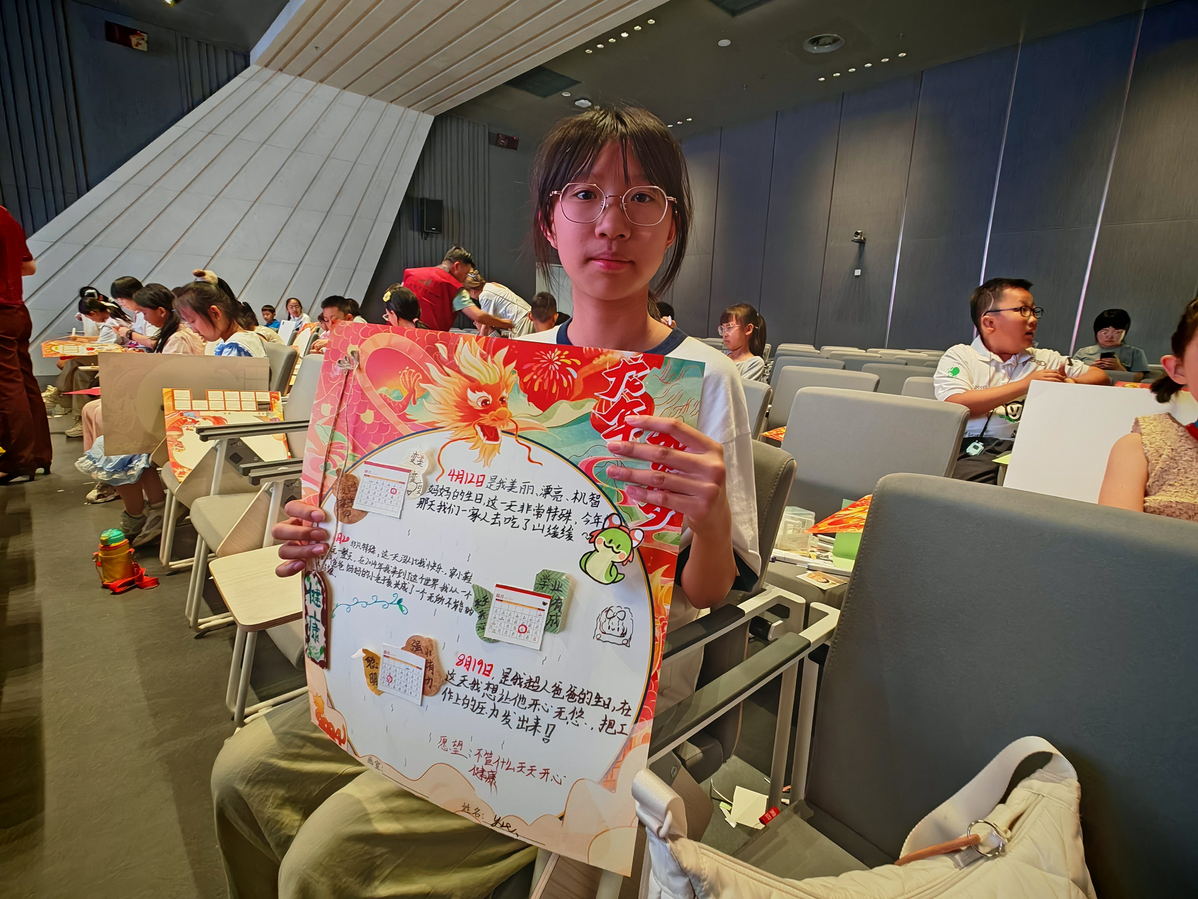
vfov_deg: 74.7
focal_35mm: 17
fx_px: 588
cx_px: 599
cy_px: 450
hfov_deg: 91.0
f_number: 2
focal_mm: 1.82
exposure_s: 1/31
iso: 500
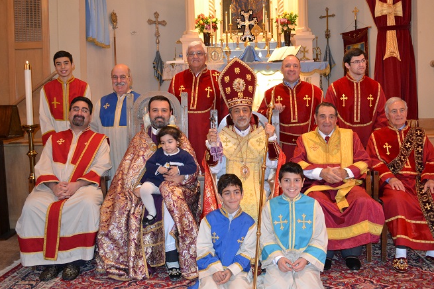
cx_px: 237
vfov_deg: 39.8
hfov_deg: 57.2
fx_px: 398
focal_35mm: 33
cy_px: 122
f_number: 3.5
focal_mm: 18
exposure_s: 1/60
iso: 1600
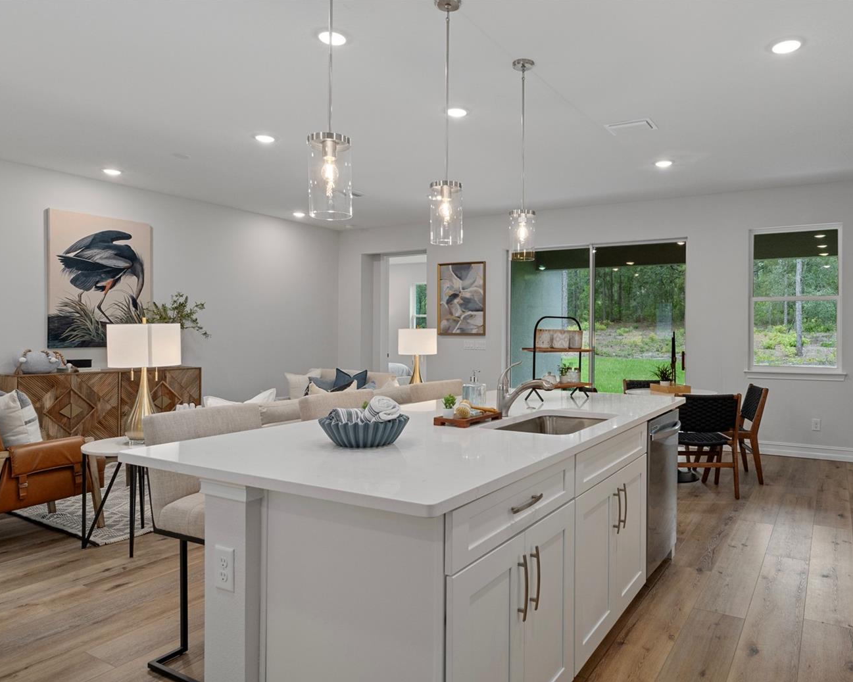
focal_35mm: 23
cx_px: 501
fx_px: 570
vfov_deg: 61.8
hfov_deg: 73.0
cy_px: 349
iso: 320
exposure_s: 1/20
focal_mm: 13
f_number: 8
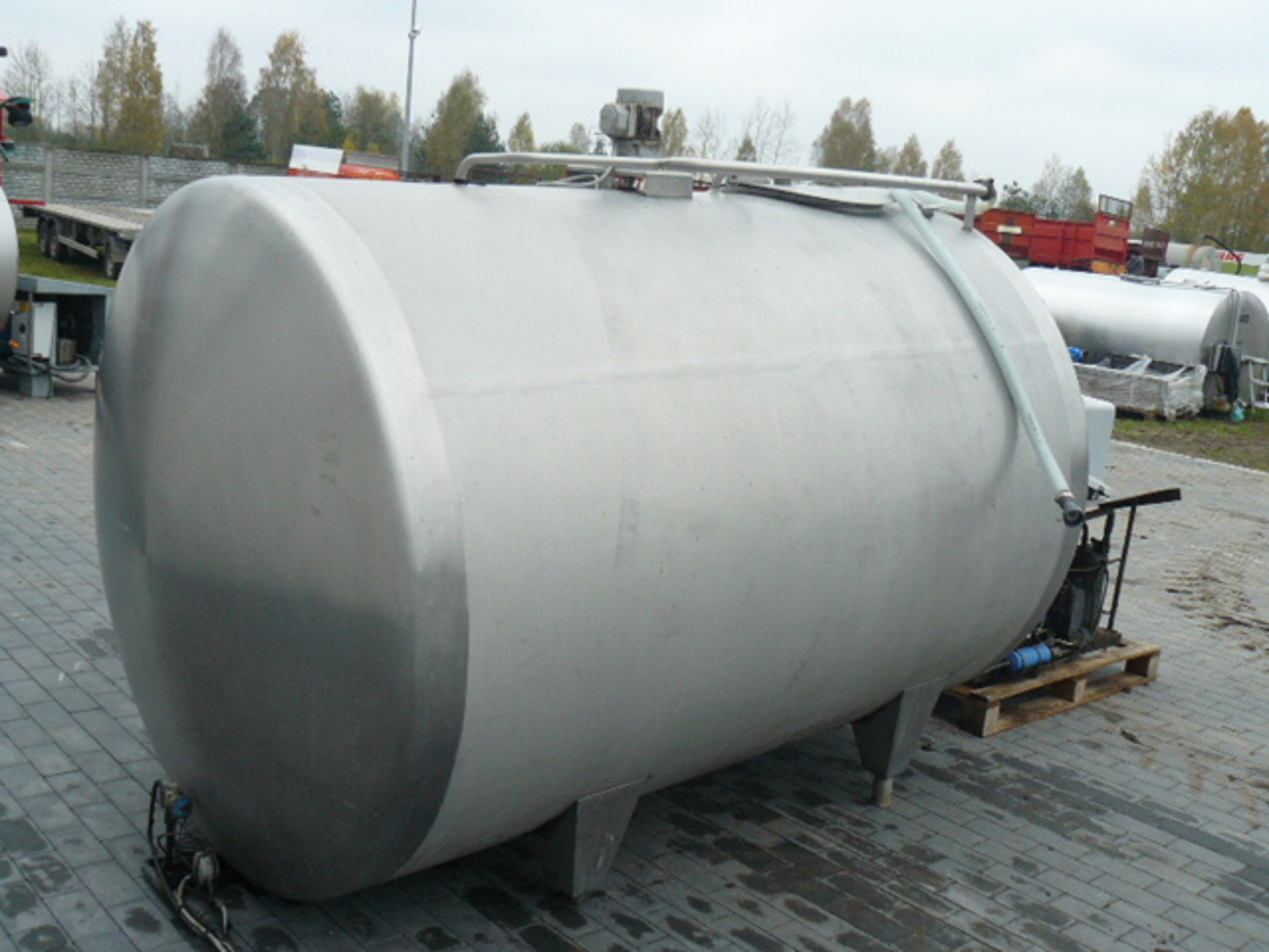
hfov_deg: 51.4
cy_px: 476
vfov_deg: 39.7
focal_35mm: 36
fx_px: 1320
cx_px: 634
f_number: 4
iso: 100
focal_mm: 6
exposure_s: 1/125
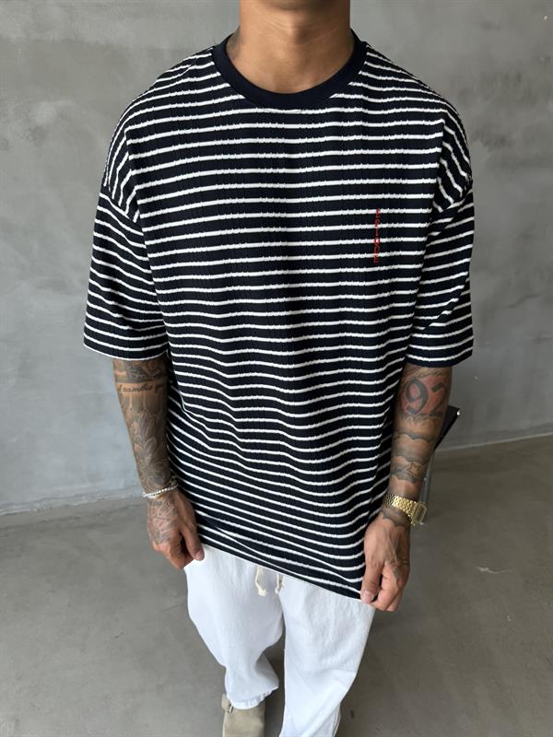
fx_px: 511
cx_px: 276
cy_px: 368
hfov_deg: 56.8
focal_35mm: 24
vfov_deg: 71.6
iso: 80
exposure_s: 1/246
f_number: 1.78
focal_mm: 6.76
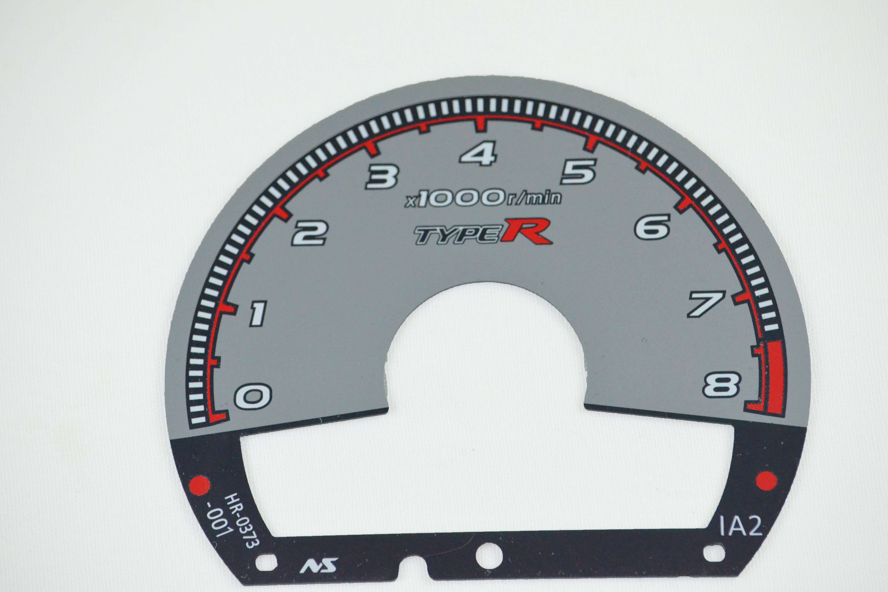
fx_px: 5229
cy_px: 296
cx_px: 444
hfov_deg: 9.7
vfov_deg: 6.5
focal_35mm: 212
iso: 5000
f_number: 7.1
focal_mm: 140
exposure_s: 1/3200
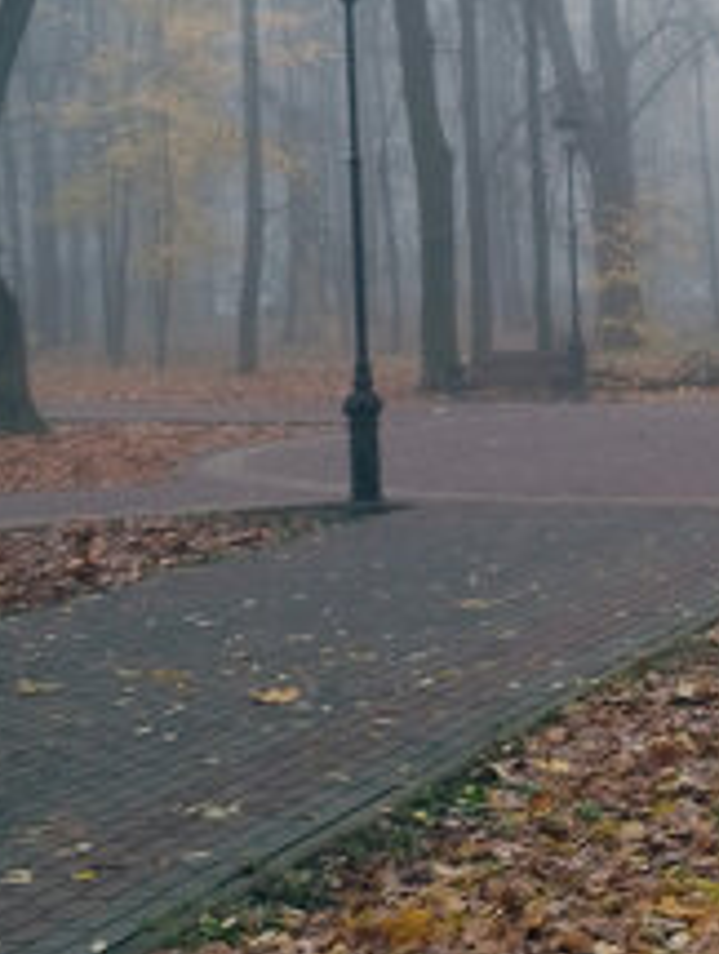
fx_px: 3590
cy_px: 280
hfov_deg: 11.4
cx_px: 621
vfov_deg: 15.1
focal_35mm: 130
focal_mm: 3.94
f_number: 2.4
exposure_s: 1/50
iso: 125
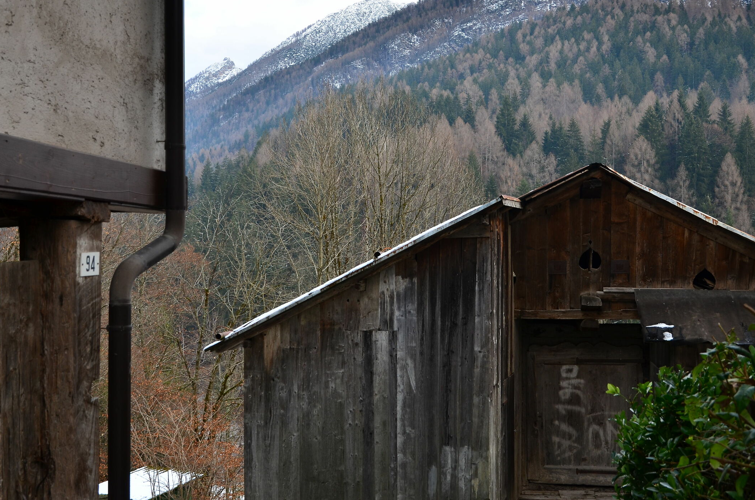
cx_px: 382
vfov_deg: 32.5
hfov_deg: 47.5
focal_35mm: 41
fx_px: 858
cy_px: 226
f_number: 7.1
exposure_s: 1/125
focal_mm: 24
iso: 140
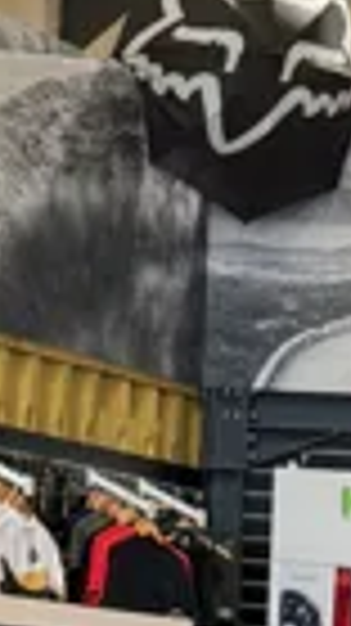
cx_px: 603
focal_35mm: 200
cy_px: 1486
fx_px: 3315
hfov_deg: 6.0
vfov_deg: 9.6
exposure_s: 1/50
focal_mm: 6.76
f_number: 1.78
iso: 125
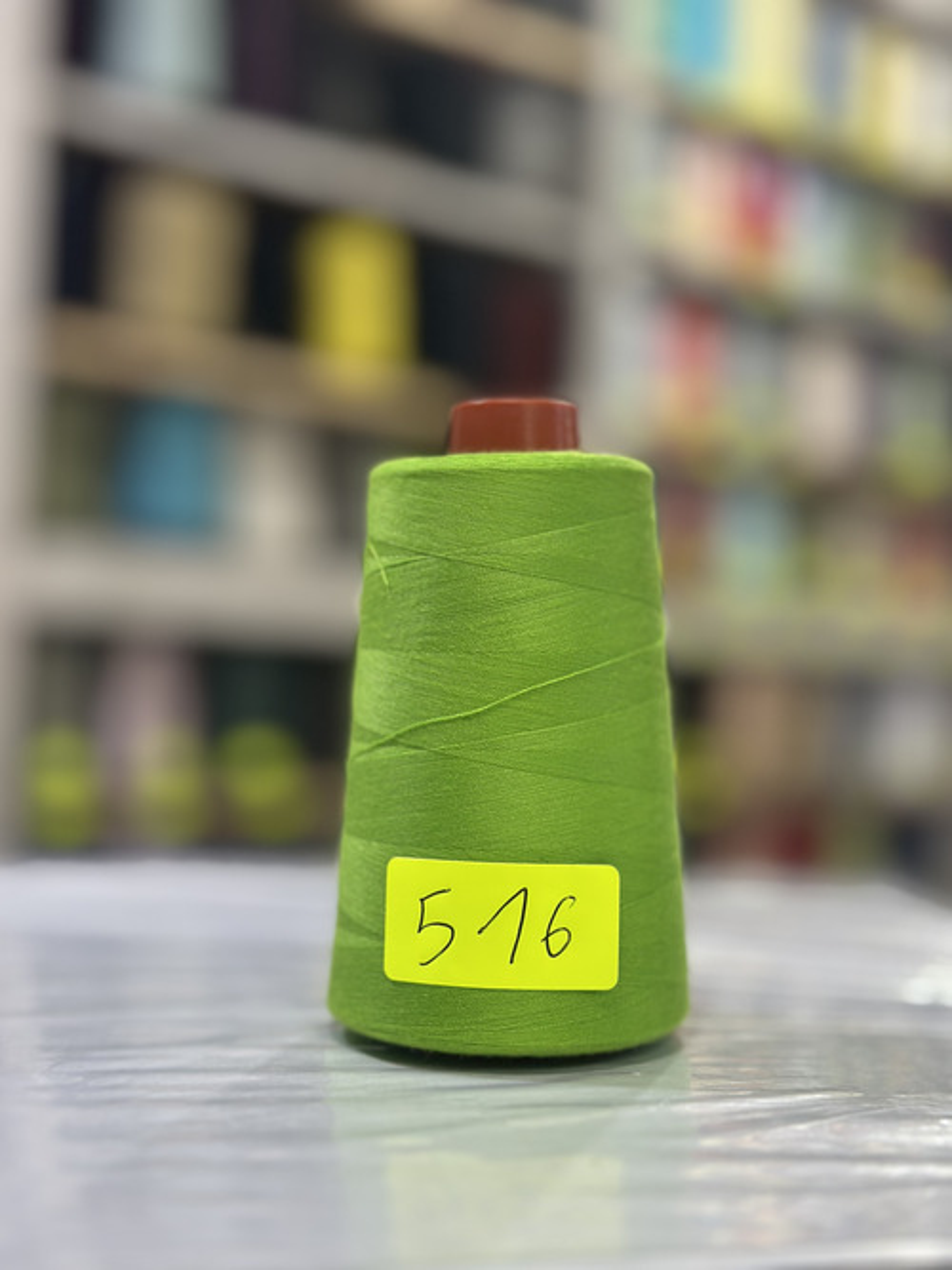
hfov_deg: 30.3
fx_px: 1761
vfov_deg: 39.7
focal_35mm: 48
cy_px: 635
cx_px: 476
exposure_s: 1/50
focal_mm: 6.86
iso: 80
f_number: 1.78
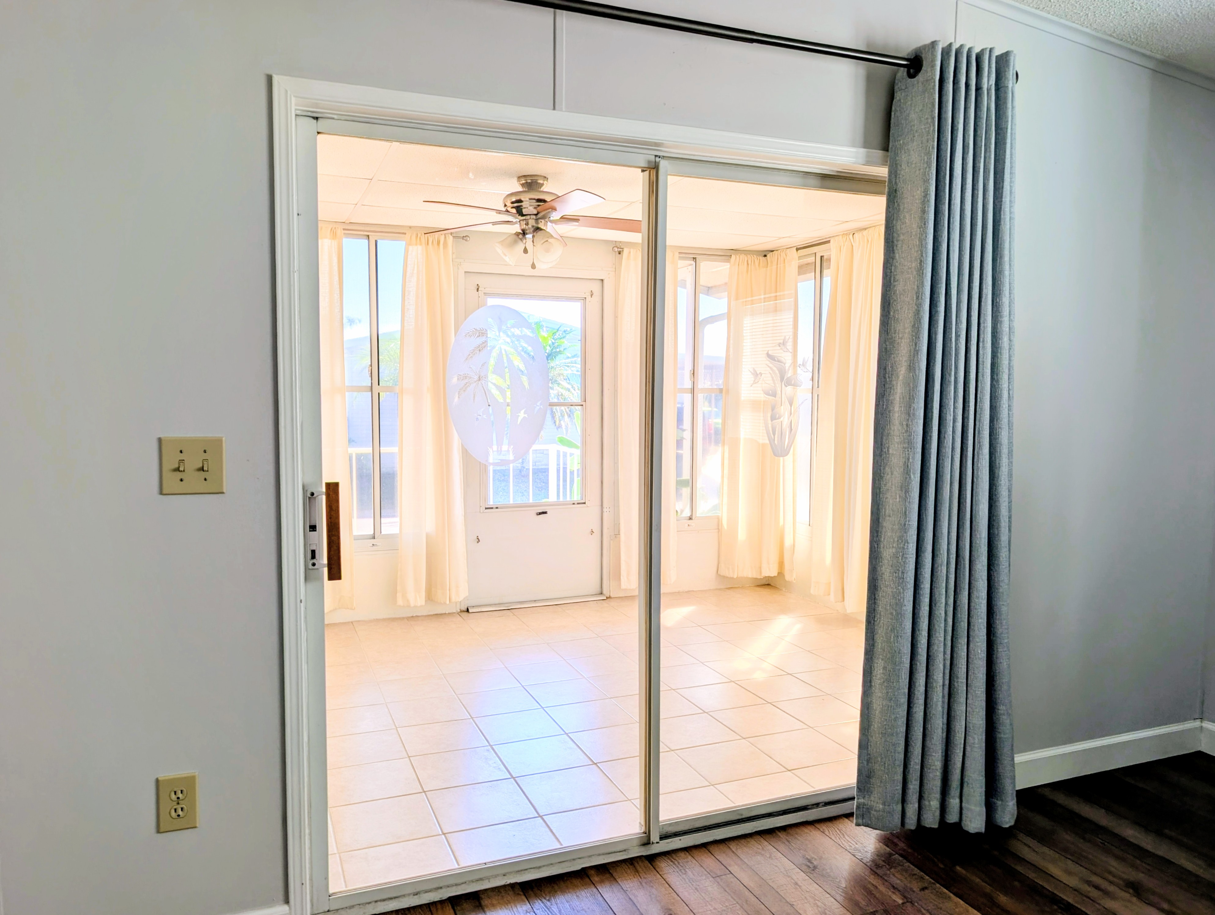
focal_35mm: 24
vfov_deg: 56.9
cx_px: 608
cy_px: 458
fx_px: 844
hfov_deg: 71.5
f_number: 1.68
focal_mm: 6.9
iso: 21
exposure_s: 1/120
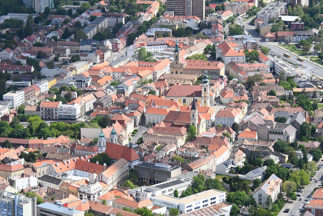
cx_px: 162
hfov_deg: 13.1
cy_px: 108
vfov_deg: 8.7
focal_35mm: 157
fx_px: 1409
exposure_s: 1/3200
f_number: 14
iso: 5000
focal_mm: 105
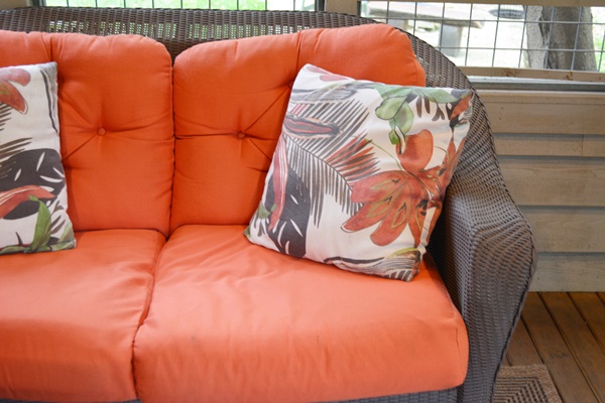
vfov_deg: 28.1
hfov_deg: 41.1
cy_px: 202
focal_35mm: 48
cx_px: 302
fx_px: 807
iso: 900
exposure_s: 1/30
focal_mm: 32
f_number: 4.8
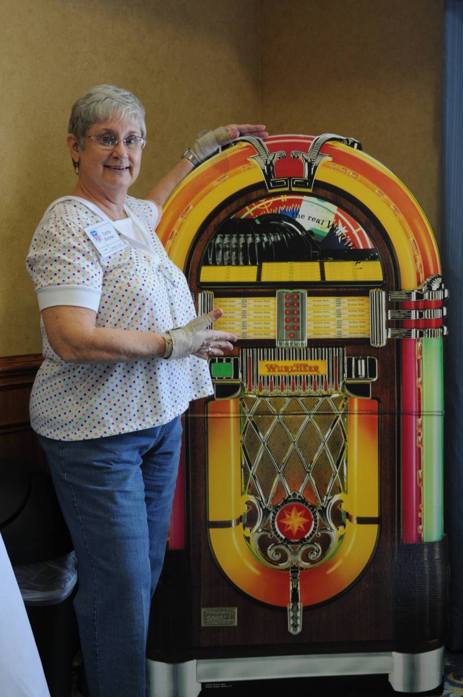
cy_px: 348
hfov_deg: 28.0
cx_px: 232
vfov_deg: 41.2
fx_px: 928
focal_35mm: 48
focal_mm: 32
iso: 400
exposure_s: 1/50
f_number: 3.8
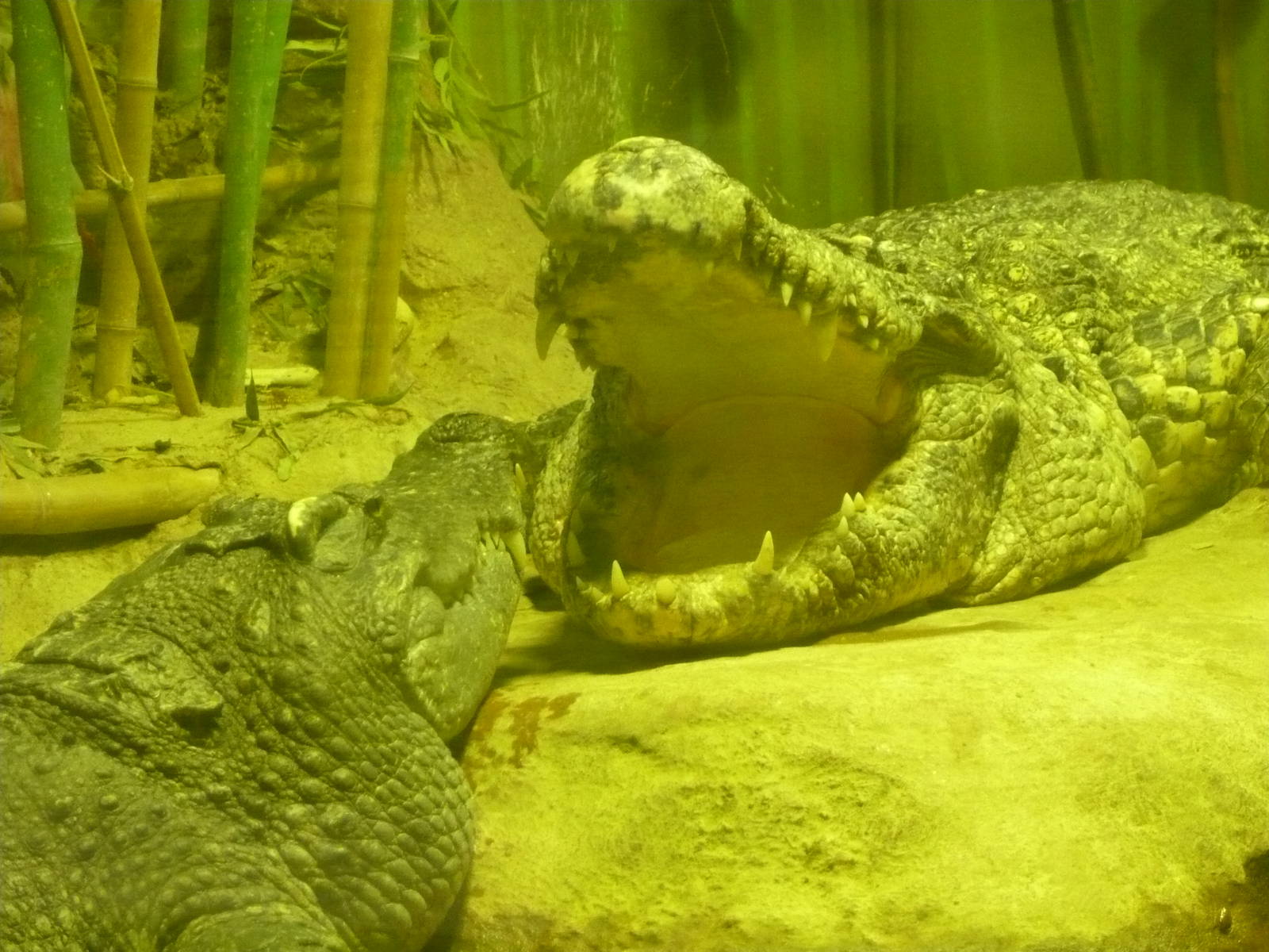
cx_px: 634
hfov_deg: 19.6
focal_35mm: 100
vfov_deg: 14.8
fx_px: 3666
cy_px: 476
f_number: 5.1
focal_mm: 16.5
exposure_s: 1/25
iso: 800
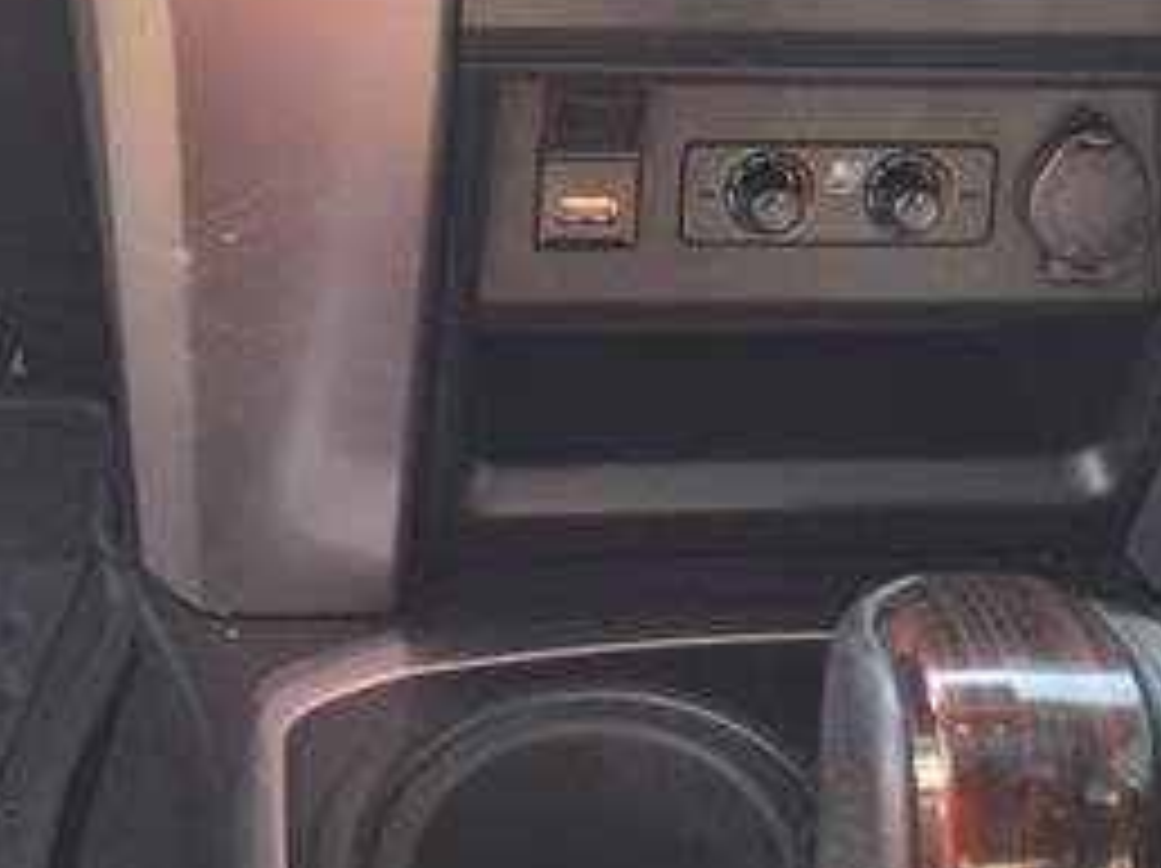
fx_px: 2245
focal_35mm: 67
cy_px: -144
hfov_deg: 28.9
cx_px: 675
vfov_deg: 20.6
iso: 40
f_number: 1.9
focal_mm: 3.58
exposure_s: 1/60.2
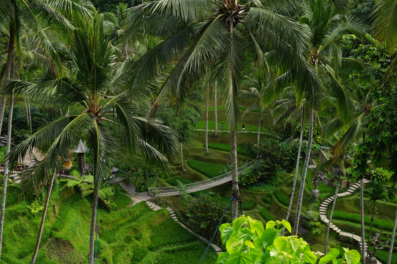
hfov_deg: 39.6
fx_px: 551
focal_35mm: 50
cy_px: 132
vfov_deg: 27.0
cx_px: 198
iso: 100
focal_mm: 50
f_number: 3.5
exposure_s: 1/250
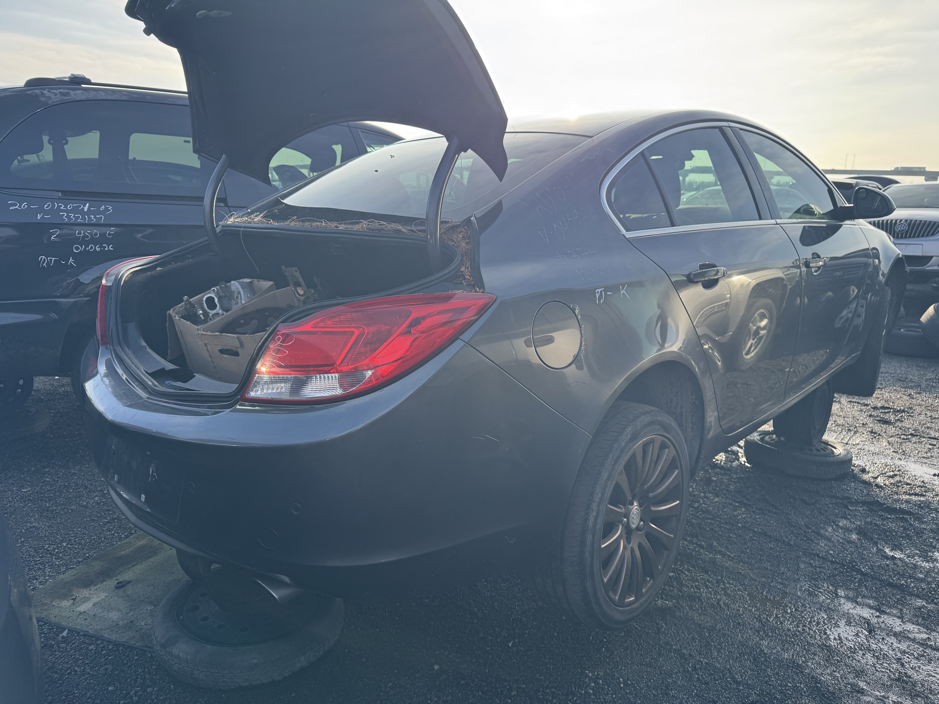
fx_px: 651
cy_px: 352
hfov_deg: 71.6
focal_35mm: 24
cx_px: 470
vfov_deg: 56.8
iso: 80
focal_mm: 6.76
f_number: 1.78
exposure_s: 1/1524
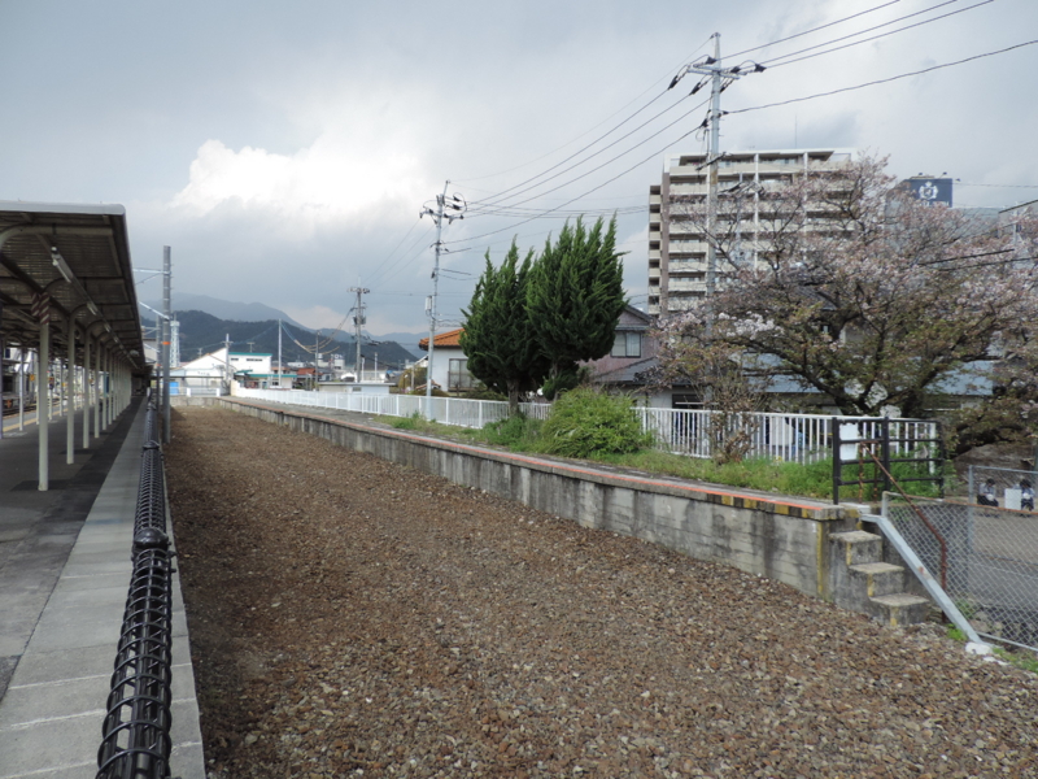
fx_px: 720
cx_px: 519
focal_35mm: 24
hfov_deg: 71.6
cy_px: 390
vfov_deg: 56.8
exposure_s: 1/640
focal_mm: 4.3
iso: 80
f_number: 3
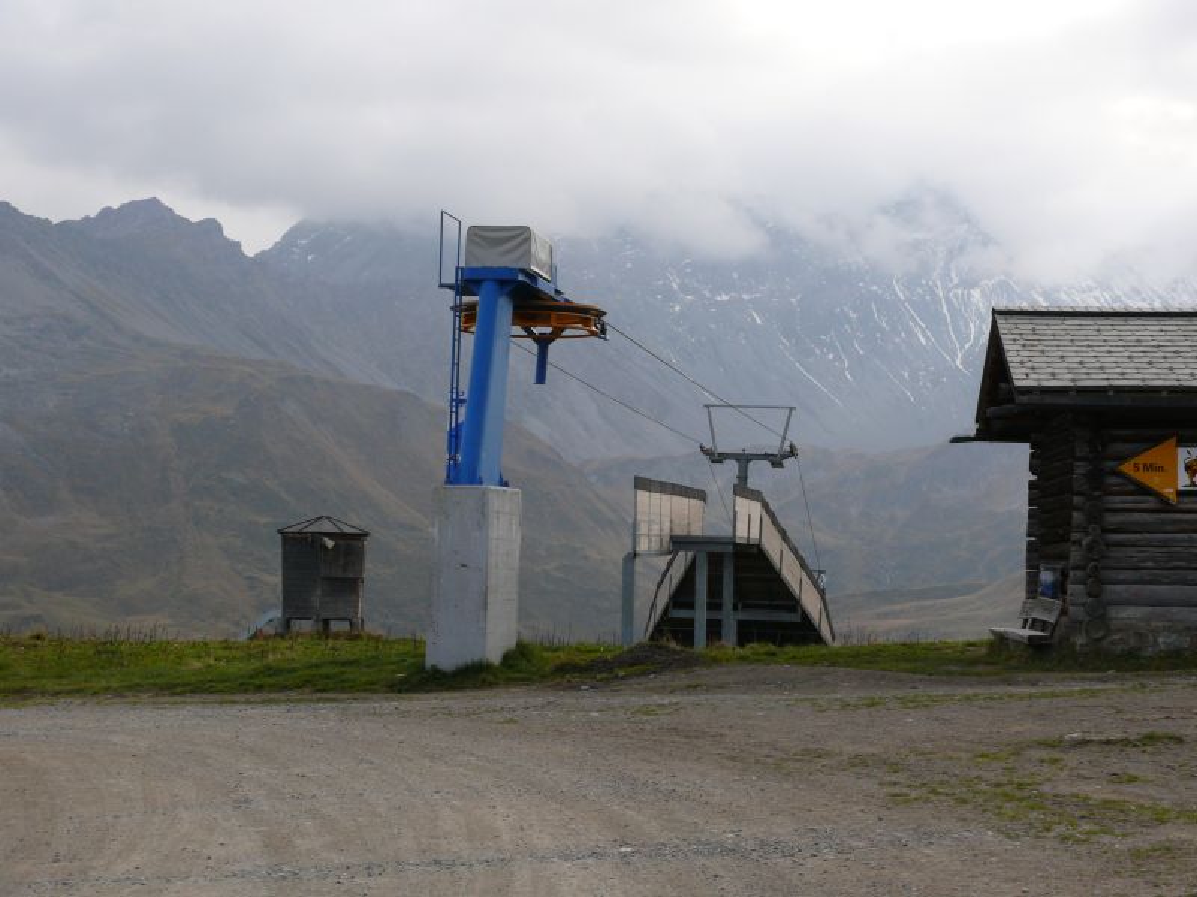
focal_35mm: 63
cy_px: 448
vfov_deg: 23.3
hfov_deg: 30.7
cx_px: 598
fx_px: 2179
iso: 100
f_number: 4.5
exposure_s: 1/200
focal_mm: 13.4
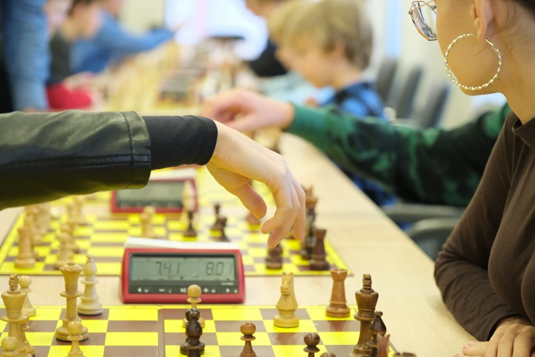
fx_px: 1234
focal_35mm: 83
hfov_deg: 24.5
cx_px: 268
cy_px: 178
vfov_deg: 16.5
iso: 3200
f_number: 2.8
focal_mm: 55
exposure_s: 1/300
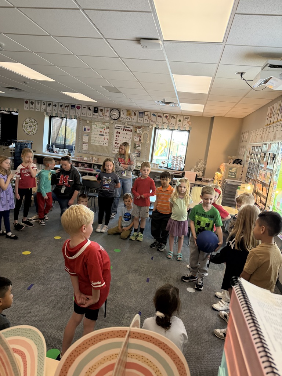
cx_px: 141
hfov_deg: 56.8
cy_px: 188
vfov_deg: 71.6
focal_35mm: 24
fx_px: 261
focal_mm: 6.76
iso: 500
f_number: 1.78
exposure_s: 1/60
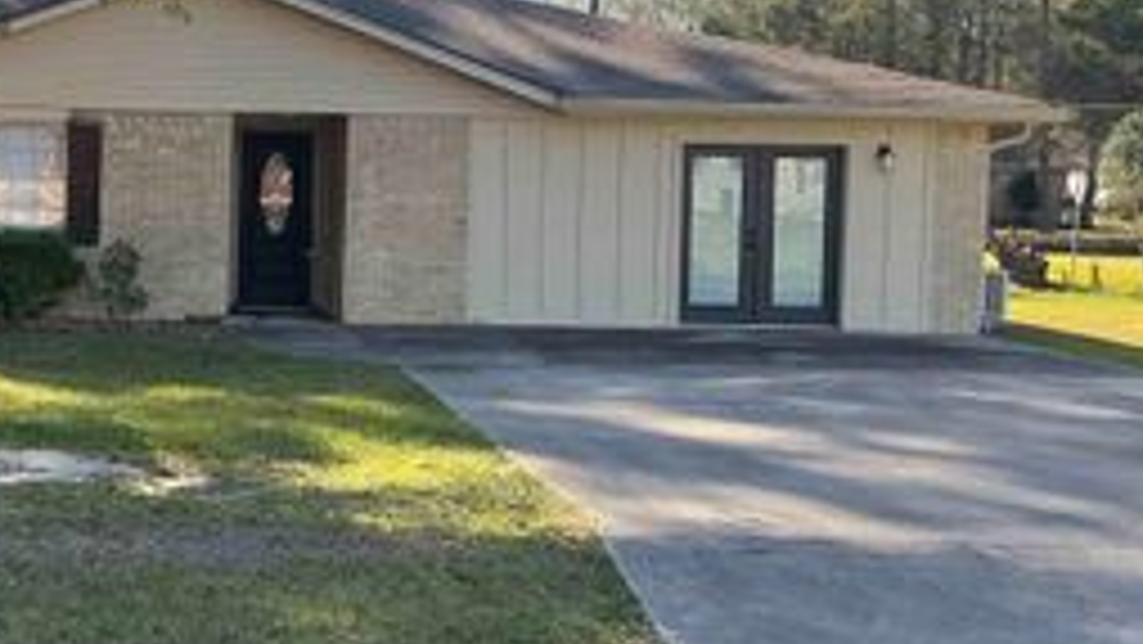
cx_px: 194
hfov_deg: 33.6
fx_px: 1819
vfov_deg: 20.0
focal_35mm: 60
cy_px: 205
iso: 25
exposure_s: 1/403
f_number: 1.8
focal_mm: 3
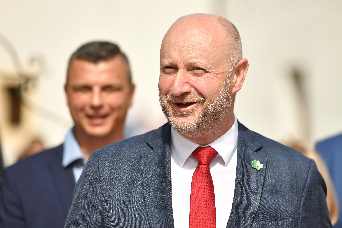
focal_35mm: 200
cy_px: 114
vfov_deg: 6.9
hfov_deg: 10.3
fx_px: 1900
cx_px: 171
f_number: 5
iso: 100
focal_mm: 200
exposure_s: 1/1250
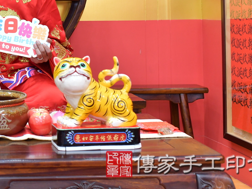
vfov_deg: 16.3
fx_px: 640
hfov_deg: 21.1
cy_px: -20
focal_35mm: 88
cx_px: -29
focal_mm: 35
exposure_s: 1/200
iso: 1000
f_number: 4.5
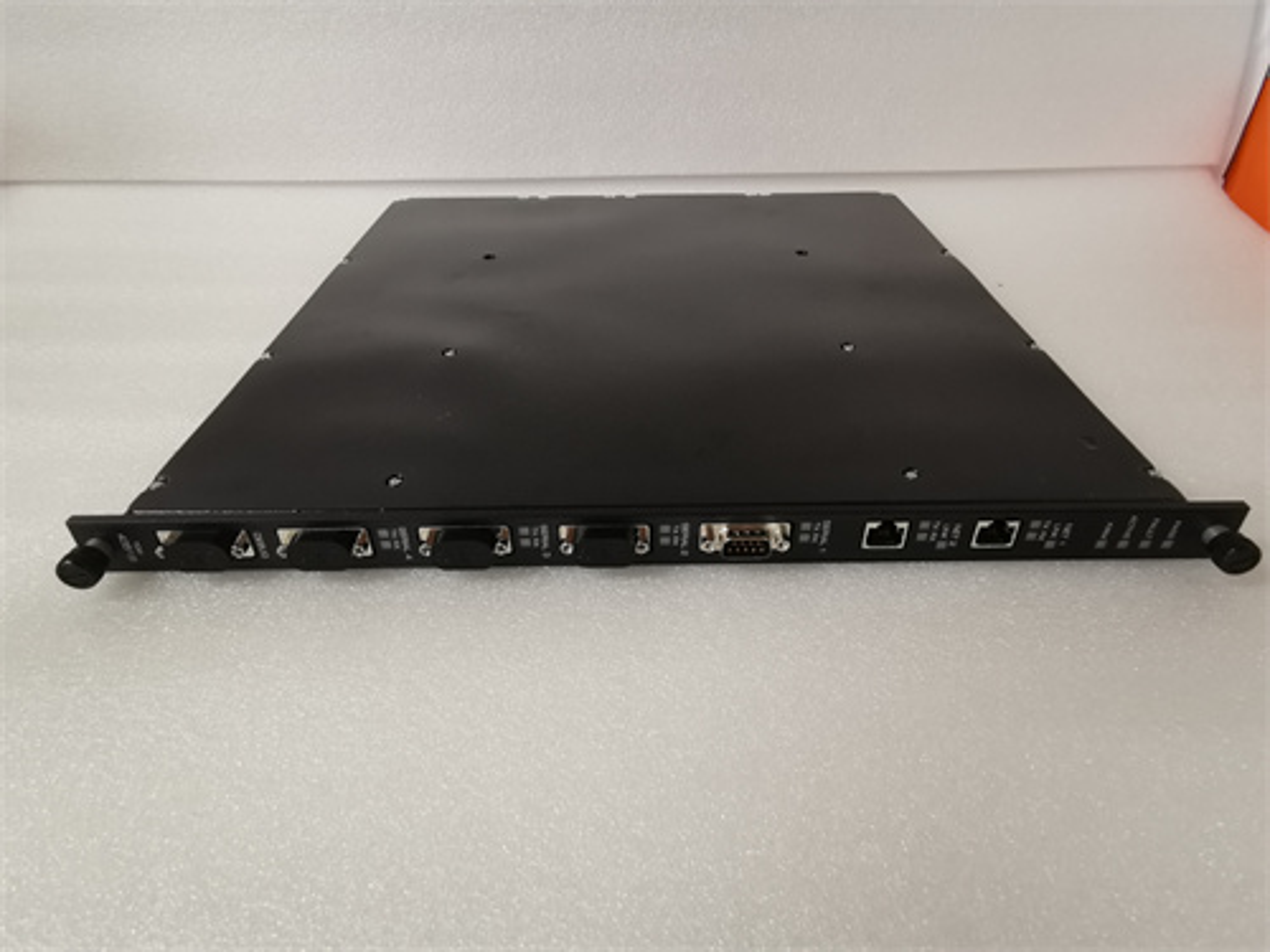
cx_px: 635
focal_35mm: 21
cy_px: 476
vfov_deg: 63.4
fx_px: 770
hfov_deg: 79.0
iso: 200
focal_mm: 3.95
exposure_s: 1/36
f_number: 2.2
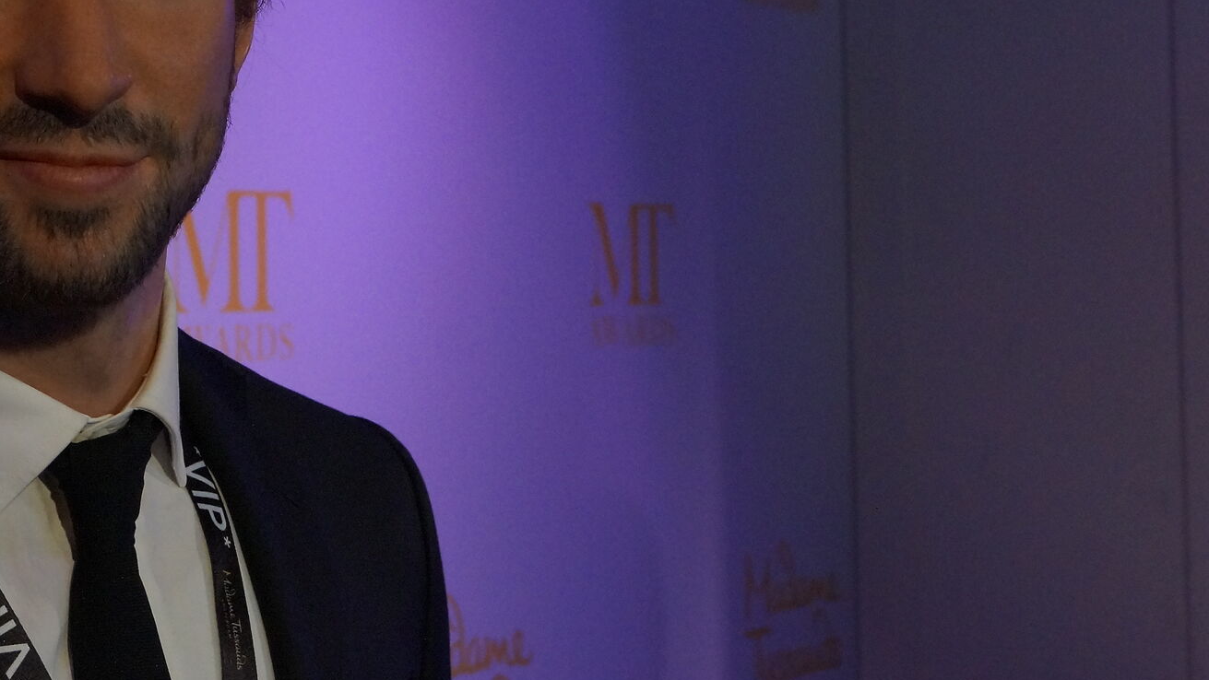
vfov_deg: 10.4
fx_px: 3687
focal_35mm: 115
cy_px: -17
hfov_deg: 18.6
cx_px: 383
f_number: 9
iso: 1600
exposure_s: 1/50
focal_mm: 40
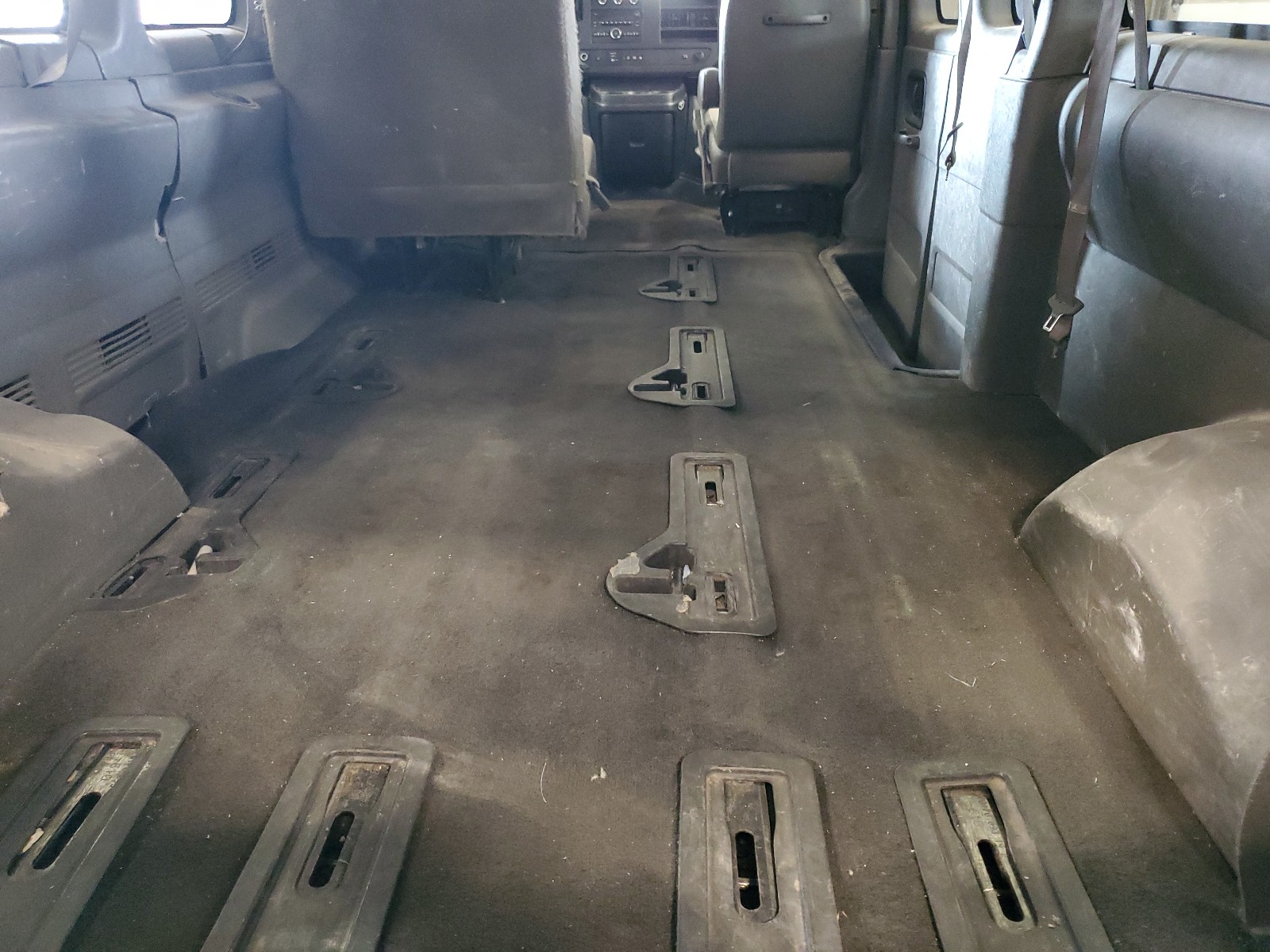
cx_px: 635
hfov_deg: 67.3
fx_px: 954
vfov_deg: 53.1
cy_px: 476
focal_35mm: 26
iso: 432
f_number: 1.5
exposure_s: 1/15
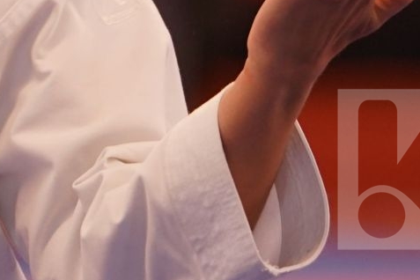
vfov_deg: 1.2
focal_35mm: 1121
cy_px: -144
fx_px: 13077
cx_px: -177
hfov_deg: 1.8
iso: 1000
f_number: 2.8
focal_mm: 198
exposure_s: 1/500
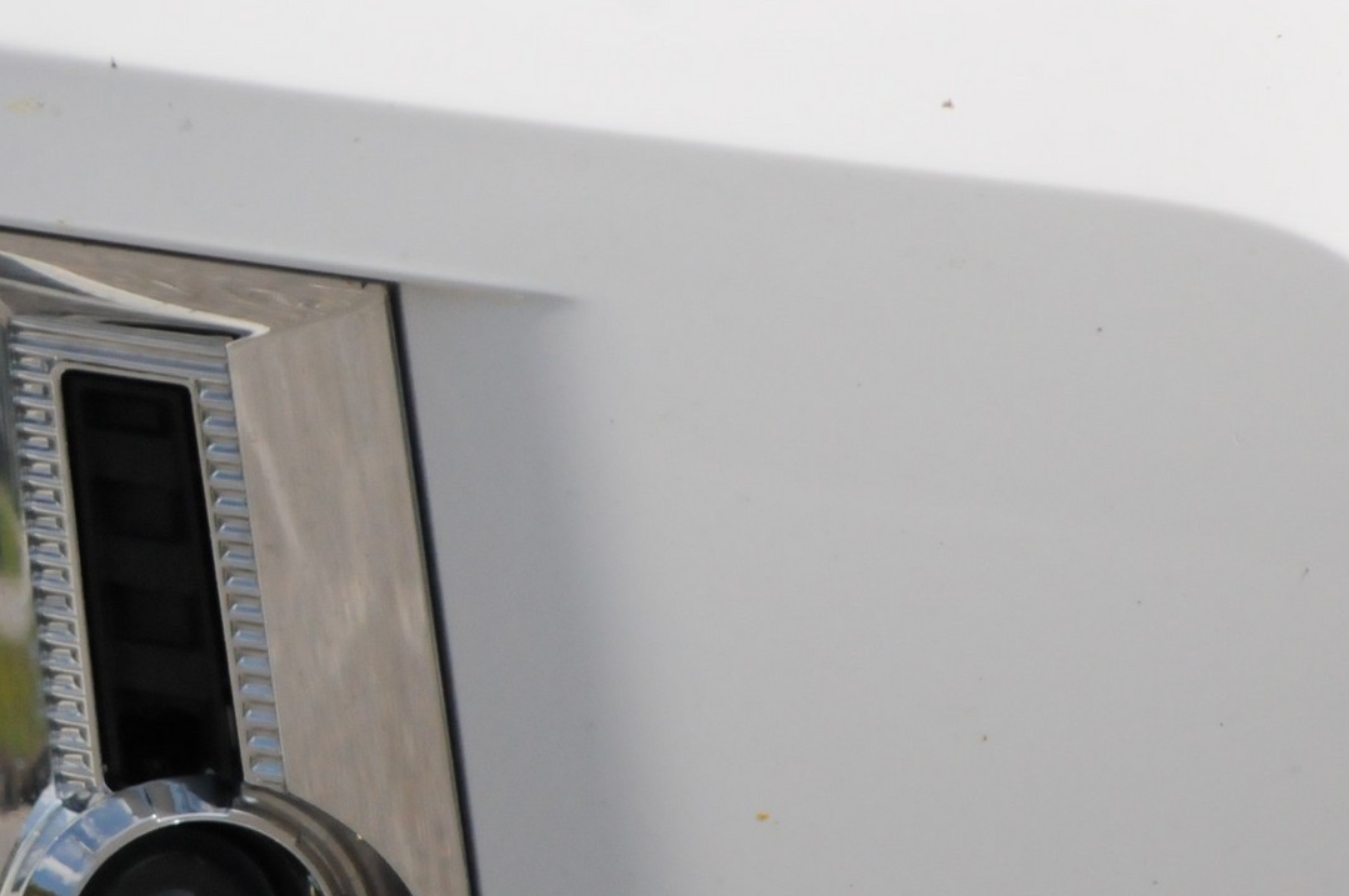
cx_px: -74
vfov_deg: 2.0
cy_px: 488
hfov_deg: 3.0
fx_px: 26015
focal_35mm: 695
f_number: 7.1
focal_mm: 200
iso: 1800
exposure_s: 1/8000
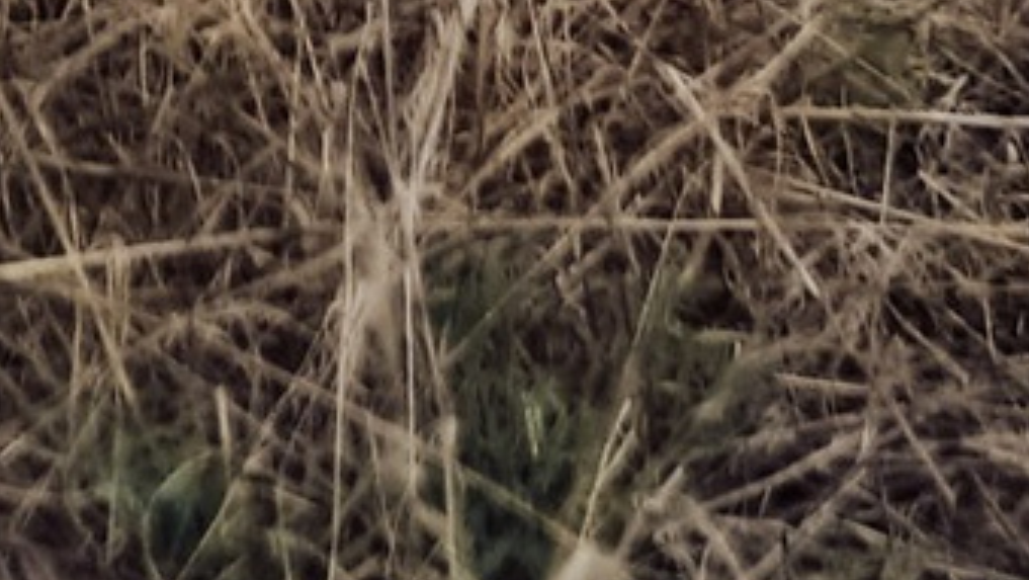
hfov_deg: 5.2
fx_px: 11328
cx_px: -173
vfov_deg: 2.5
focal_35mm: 415
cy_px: -4440
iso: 50
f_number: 1.6
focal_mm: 35
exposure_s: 1/800
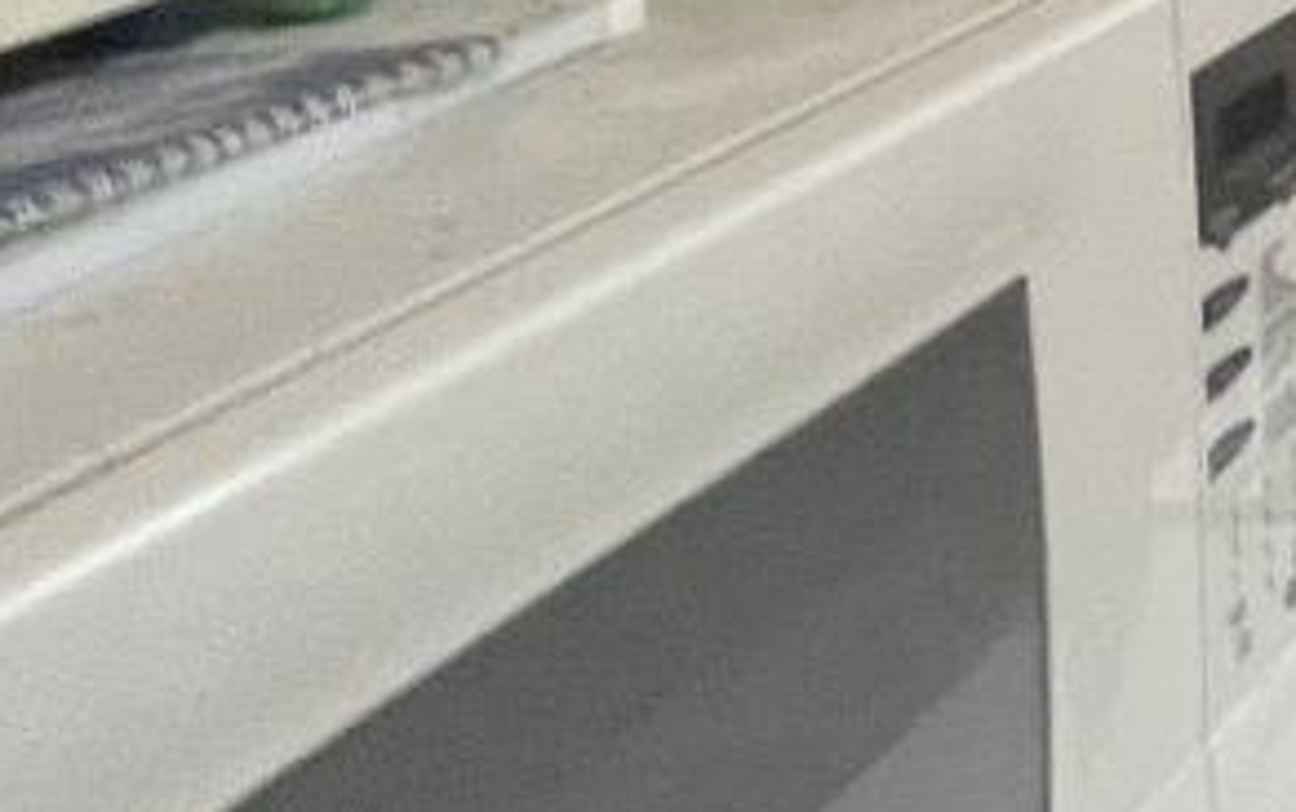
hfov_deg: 15.4
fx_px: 2686
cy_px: -564
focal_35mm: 76
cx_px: 3069
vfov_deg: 15.3
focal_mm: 1.57
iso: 125
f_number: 1.8
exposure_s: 1/60
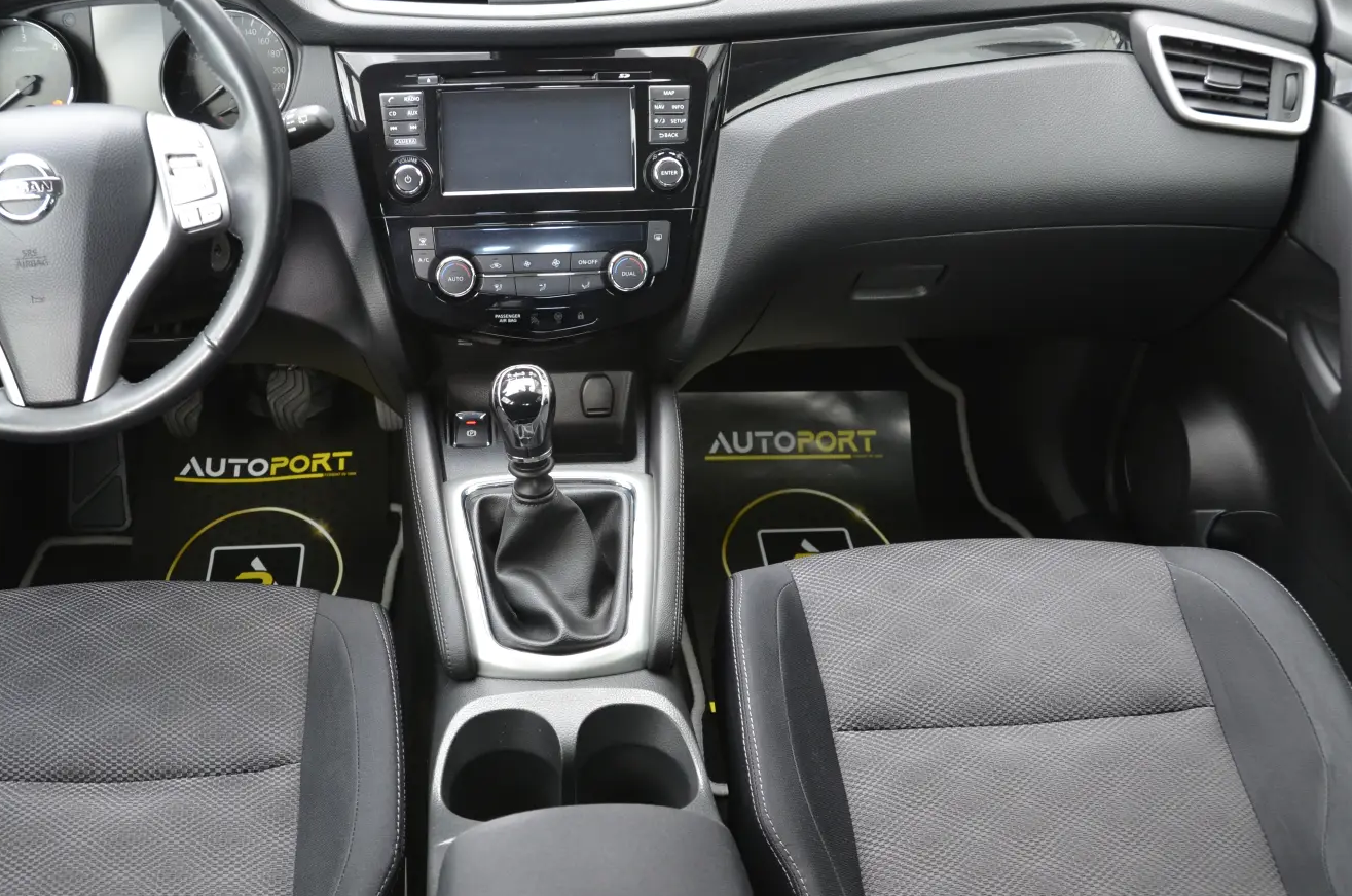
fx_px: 1185
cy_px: 427
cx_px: 547
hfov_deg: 59.0
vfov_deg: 41.4
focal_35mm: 32
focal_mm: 17
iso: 800
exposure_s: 1/60
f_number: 4
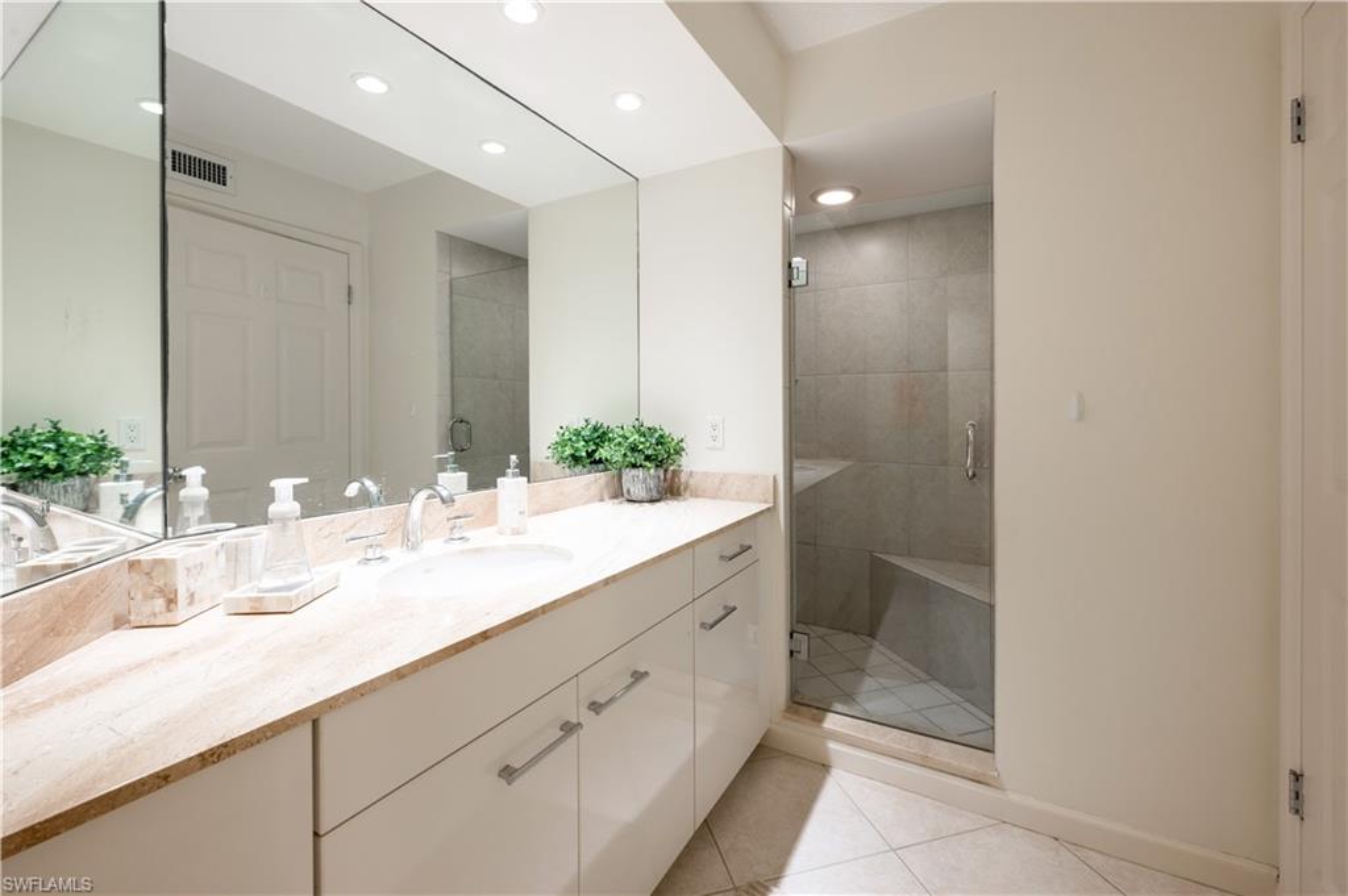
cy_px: 448
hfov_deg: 104.3
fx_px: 524
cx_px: 674
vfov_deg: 81.1
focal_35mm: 14
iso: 160
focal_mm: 14
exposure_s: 1/4
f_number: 11
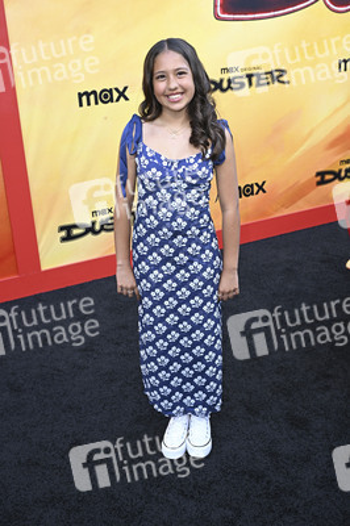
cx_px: 175
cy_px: 263
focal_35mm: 45
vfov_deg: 43.6
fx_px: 657
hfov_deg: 29.8
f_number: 5.6
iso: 1250
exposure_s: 1/200
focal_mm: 45
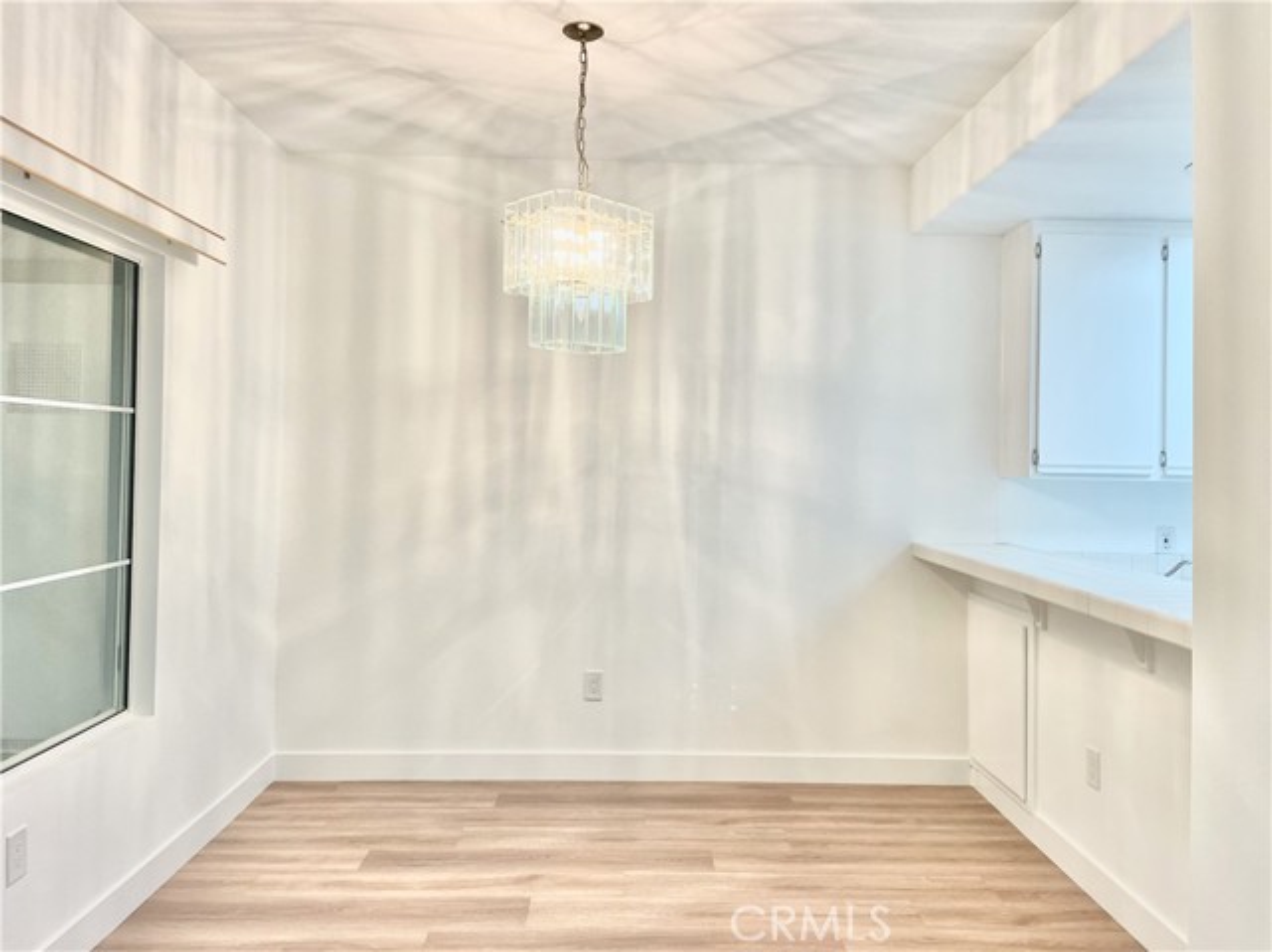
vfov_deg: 53.0
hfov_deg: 67.3
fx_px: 955
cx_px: 636
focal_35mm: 26
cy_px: 476
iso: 100
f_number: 1.6
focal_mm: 4.2
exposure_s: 1/120
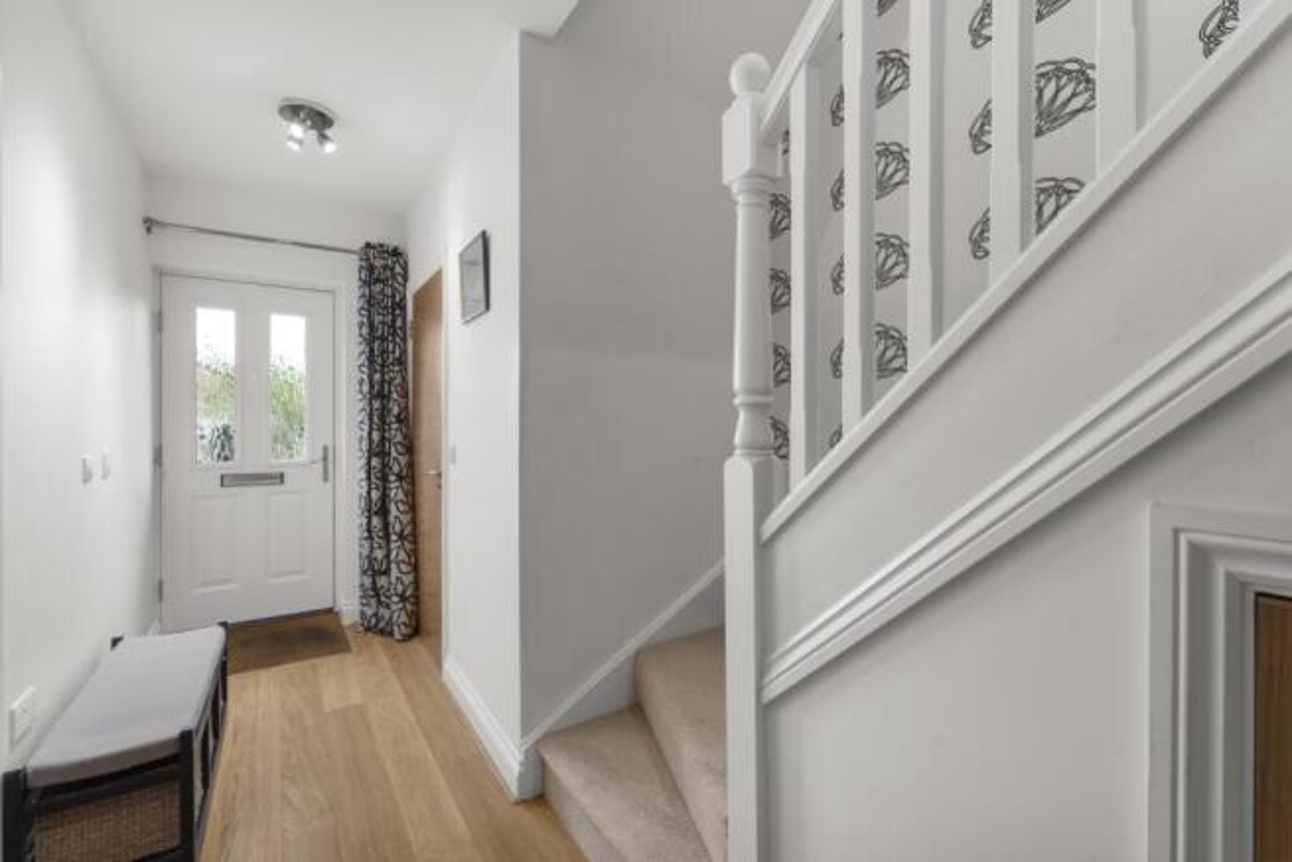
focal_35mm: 16
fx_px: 592
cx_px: 646
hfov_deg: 95.0
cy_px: 431
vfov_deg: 72.1
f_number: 8
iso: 320
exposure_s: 3.2
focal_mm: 16.5
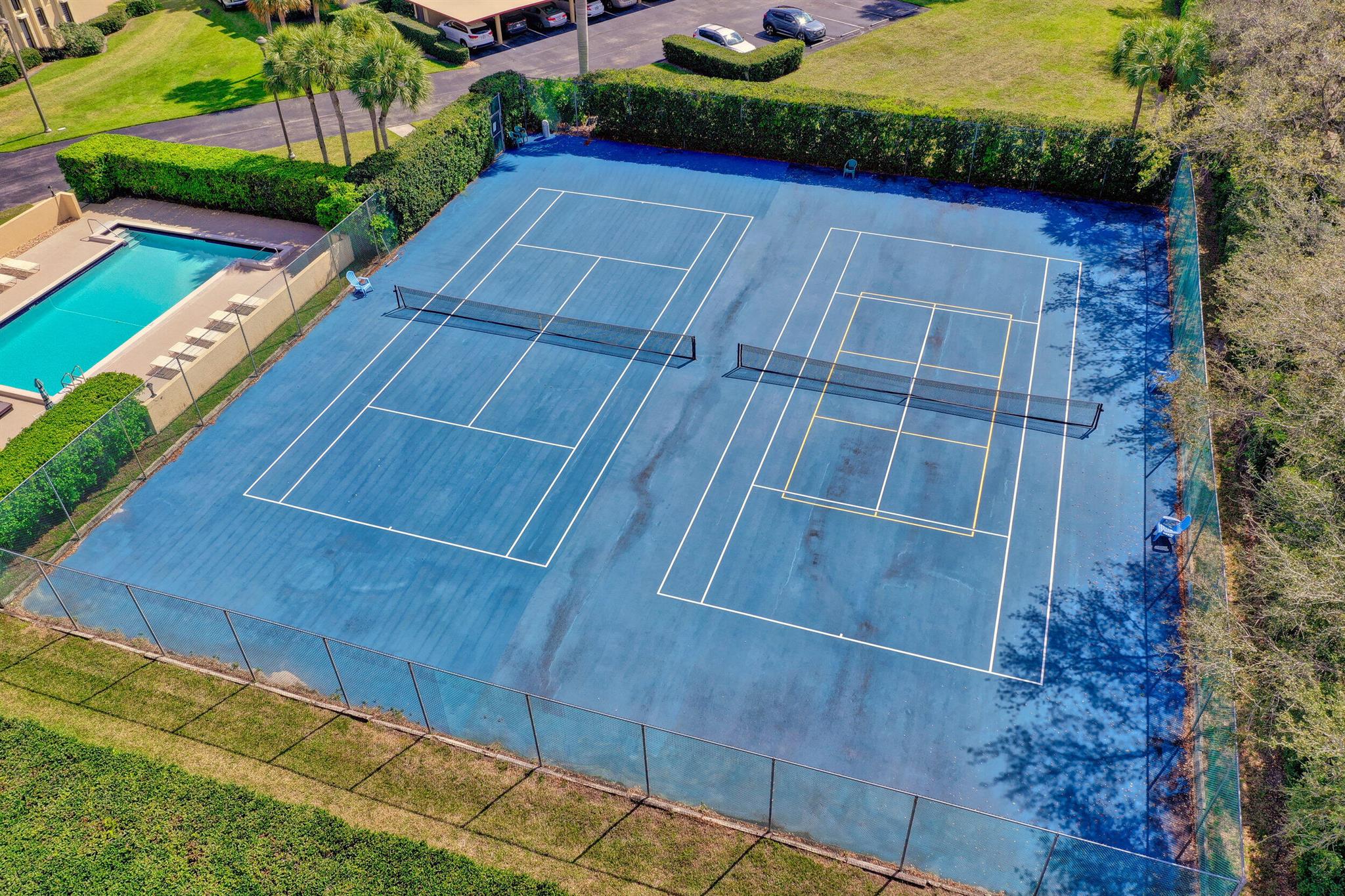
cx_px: 672
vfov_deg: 46.4
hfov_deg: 65.5
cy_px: 448
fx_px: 1046
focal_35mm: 28
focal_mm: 10.3
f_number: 5.6
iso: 100
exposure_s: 1/320
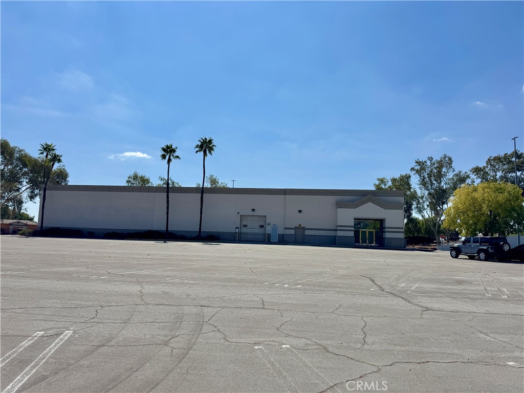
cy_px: 196
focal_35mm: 24
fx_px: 363
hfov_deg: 71.6
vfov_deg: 56.8
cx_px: 262
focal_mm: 6.76
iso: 80
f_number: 1.78
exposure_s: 1/9009
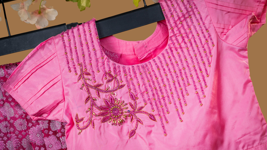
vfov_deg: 11.3
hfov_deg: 20.0
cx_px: 134
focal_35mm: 107
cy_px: 77
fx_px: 757
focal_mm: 102
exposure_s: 1/125
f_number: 9
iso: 50
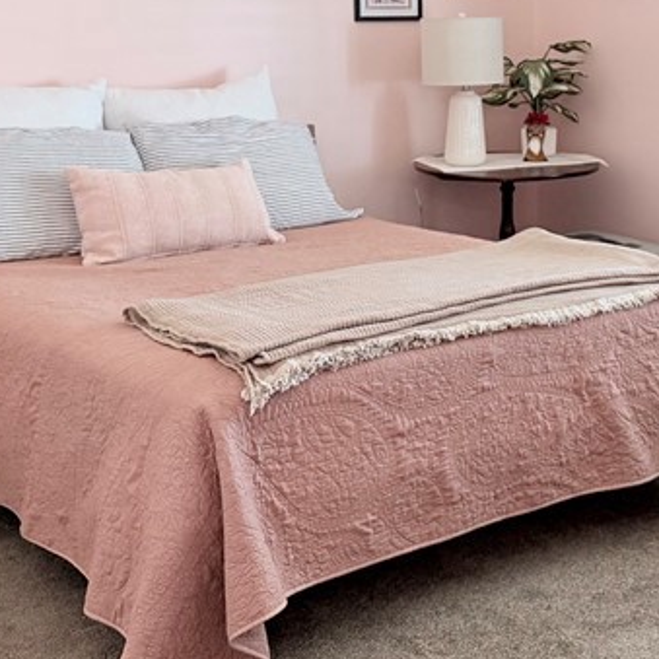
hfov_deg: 26.2
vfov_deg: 26.3
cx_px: 568
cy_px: 111
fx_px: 1378
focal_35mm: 64
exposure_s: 1/60
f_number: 1.78
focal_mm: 6.76
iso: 250
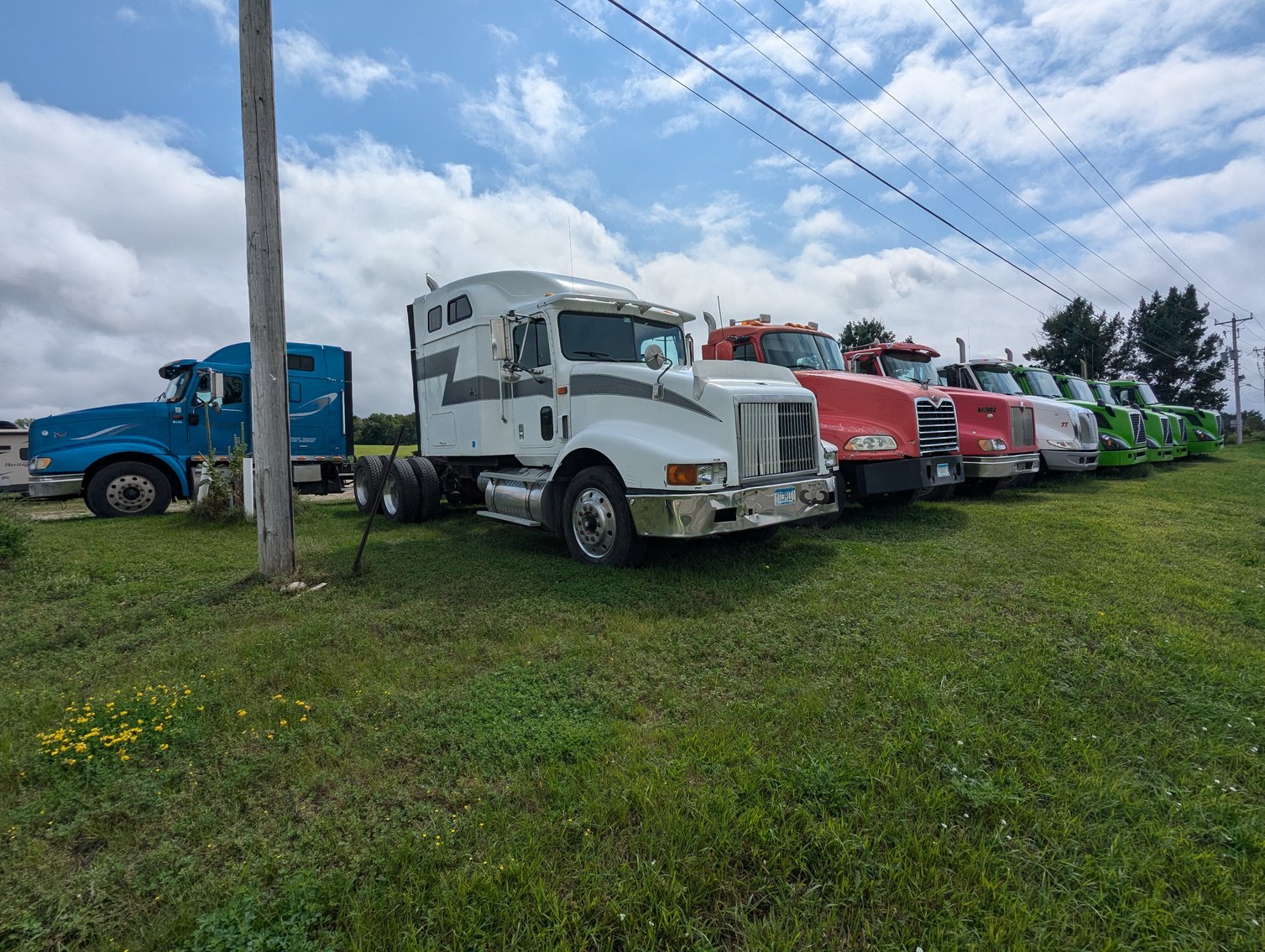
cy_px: 476
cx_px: 632
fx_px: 586
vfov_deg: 78.3
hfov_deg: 94.4
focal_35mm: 16
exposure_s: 1/4505
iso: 50
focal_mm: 2.35
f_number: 2.2
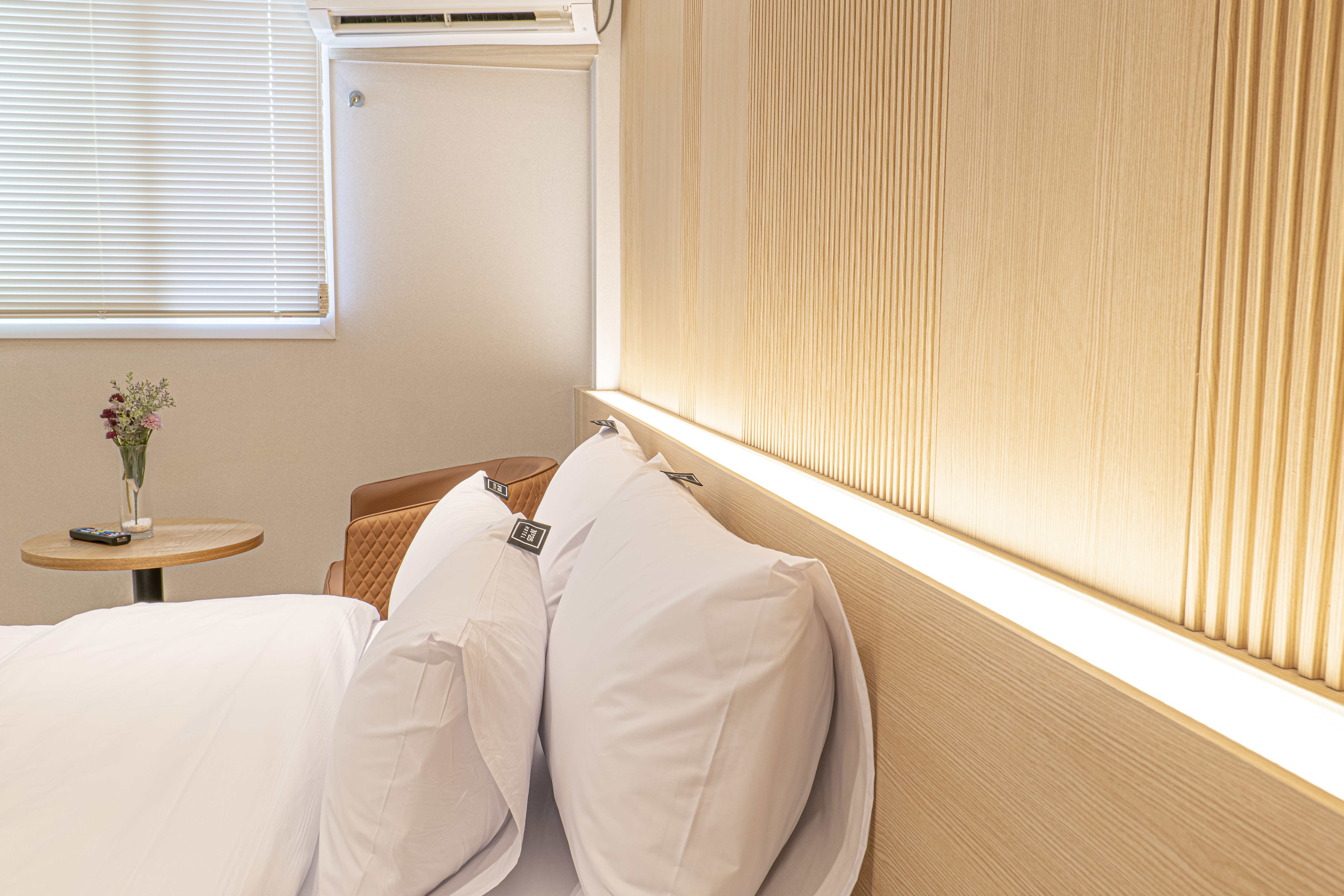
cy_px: 448
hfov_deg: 60.3
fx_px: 1157
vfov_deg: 42.3
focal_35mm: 31
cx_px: 672
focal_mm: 31
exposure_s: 1.3
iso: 400
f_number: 16
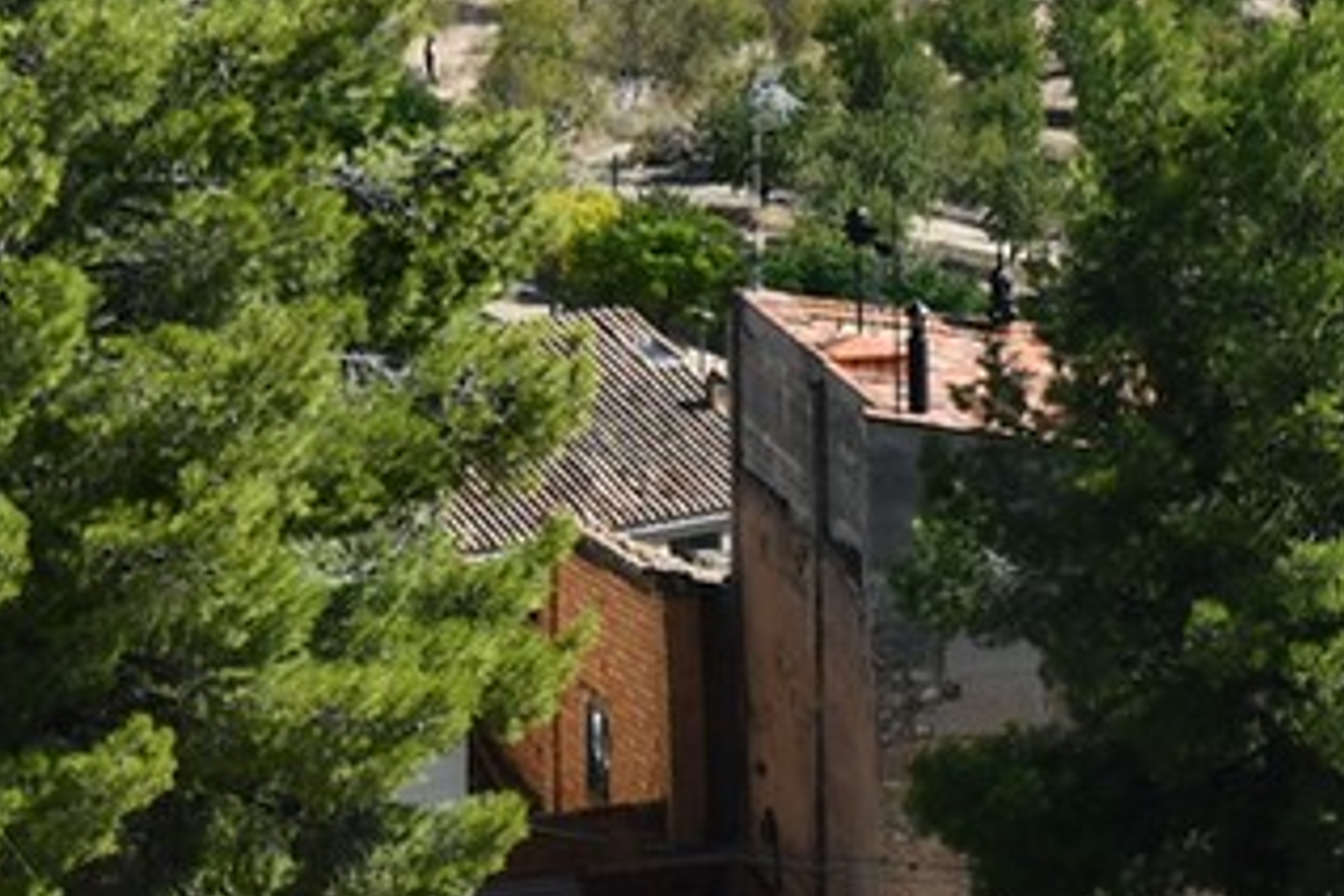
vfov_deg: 7.9
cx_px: 1758
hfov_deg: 11.6
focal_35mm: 172
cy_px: -137
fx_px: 6421
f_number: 11
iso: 180
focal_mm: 34
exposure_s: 1/250
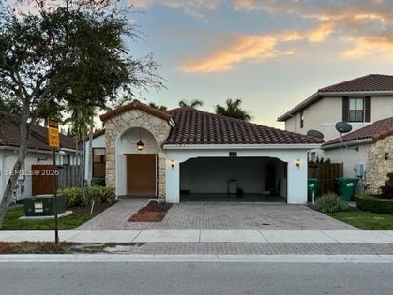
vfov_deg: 45.3
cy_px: 173
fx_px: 352
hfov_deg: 58.3
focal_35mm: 31
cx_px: 193
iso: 50
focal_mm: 5.7
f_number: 1.5
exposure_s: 1/397
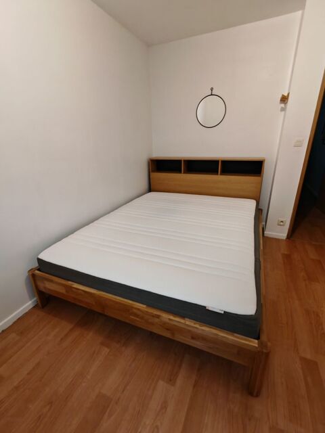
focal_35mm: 16
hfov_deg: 78.1
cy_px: 216
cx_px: 162
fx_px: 200
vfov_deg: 94.5
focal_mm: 1.96
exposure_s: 1/33
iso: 1000
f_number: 2.2
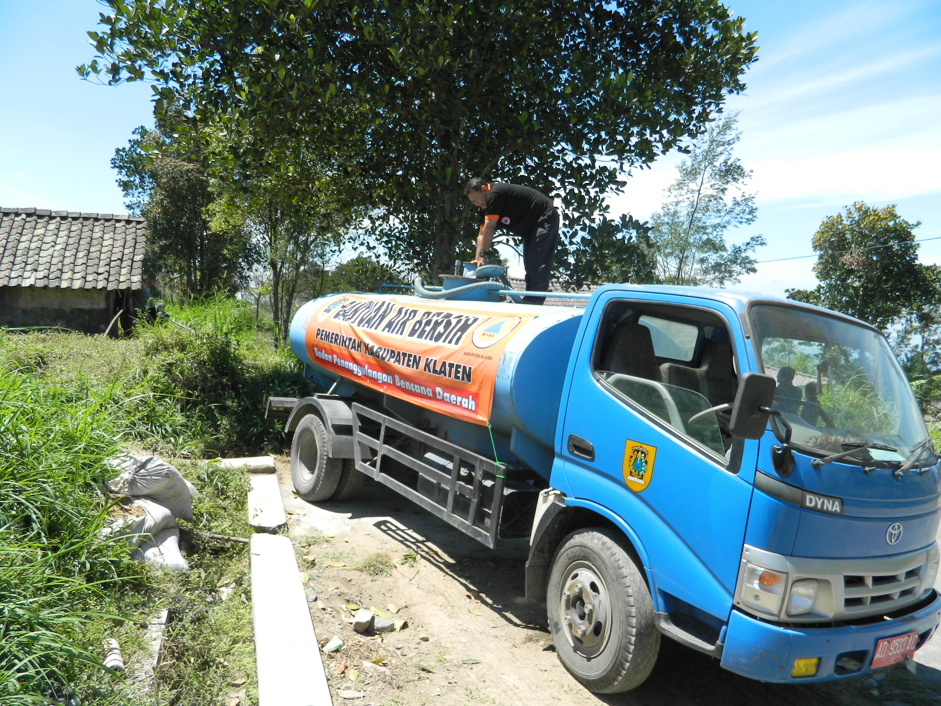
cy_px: 353
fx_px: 680
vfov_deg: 54.9
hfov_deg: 69.4
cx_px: 470
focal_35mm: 25
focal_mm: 4.5
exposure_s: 1/500
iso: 80
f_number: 3.1
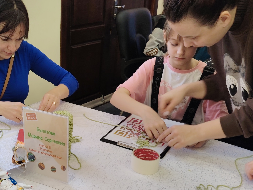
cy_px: 135
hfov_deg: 38.0
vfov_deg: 29.4
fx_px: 358
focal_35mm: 49
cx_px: 67
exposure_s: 1/25
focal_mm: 5.25
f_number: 1.75
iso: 503
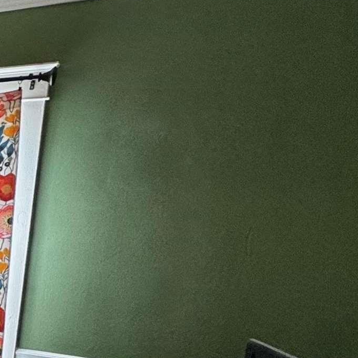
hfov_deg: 17.0
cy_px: 296
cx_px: -431
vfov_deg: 29.7
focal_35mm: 56
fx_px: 655
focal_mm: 2.22
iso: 160
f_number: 2.2
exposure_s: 1/120
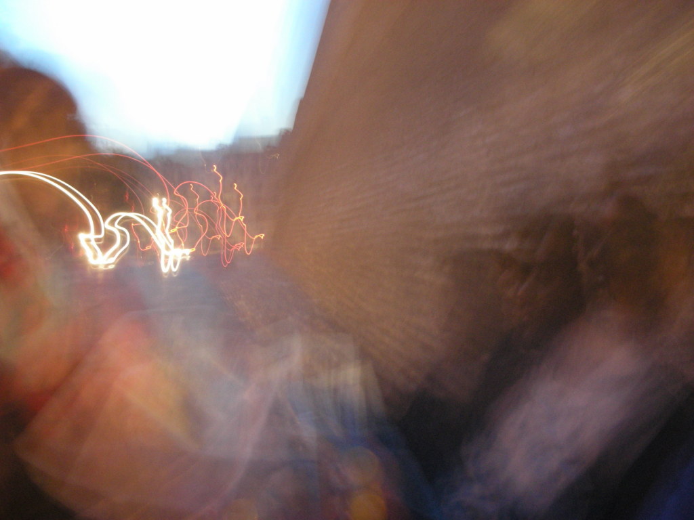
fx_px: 702
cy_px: 260
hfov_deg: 52.6
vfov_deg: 40.7
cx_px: 347
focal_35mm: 35
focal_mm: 5.8
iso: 200
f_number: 3
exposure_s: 2
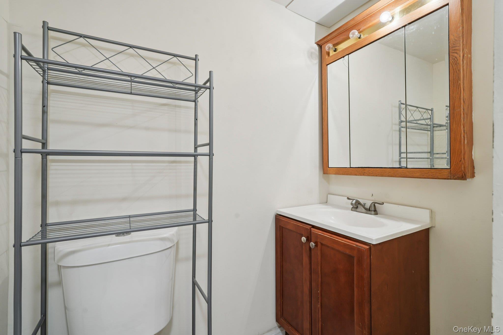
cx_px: 252
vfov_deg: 73.7
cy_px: 168
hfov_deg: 96.7
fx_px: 224
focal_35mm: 16
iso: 400
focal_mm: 16
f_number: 8
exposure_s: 1/8
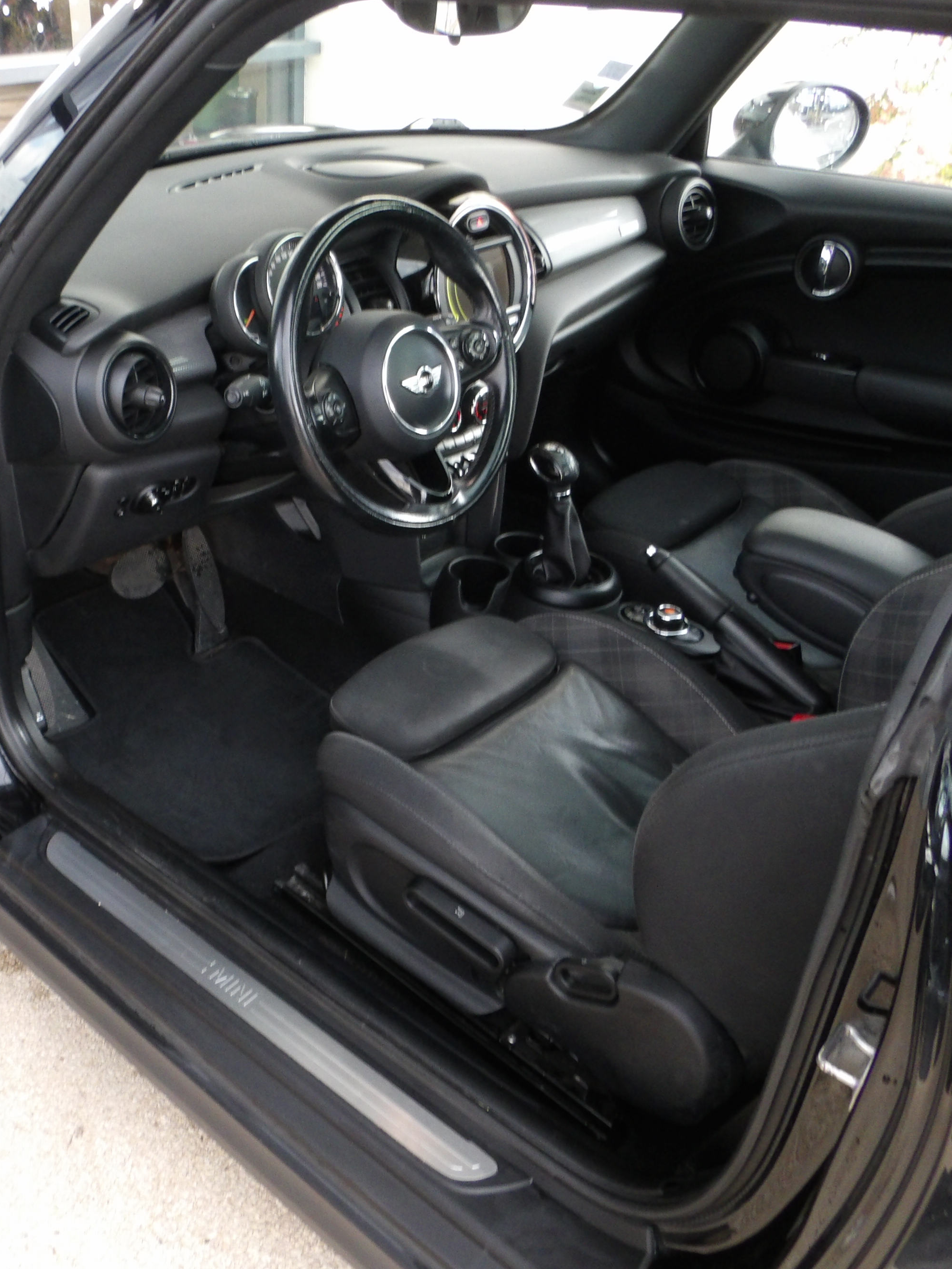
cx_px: 305
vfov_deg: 55.3
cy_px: 646
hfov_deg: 42.3
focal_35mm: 33
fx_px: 1210
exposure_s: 1/30
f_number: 4.1
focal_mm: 4.3
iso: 200
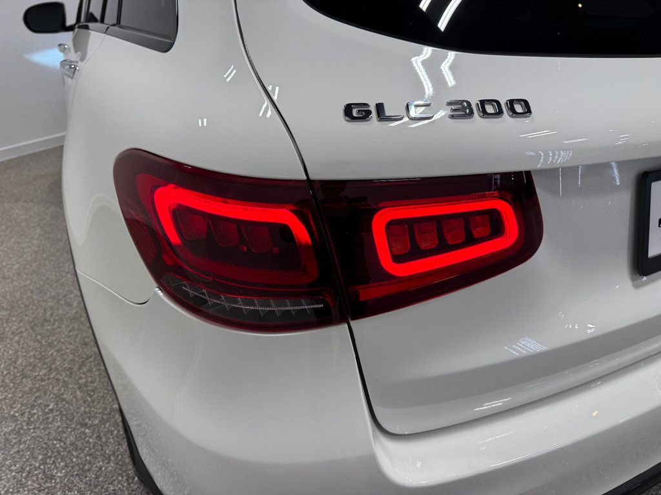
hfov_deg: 71.6
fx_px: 458
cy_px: 248
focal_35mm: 24
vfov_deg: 56.8
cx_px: 330
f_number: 1.78
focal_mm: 6.76
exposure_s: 1/473
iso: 80
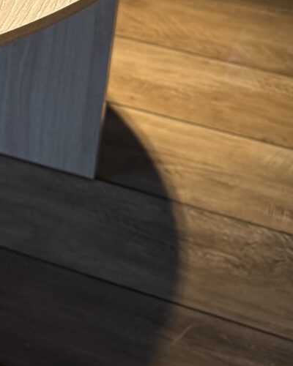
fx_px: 1301
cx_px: -334
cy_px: -106
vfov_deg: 15.3
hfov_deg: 11.3
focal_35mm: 120
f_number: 1.78
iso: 80
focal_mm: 6.76
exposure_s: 1/100
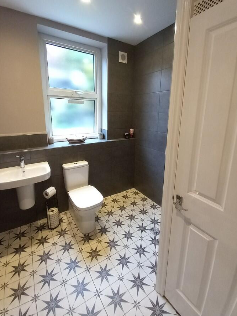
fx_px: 137
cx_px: 116
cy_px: 143
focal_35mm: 15
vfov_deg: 97.9
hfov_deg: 81.8
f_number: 2.2
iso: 200
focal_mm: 1.13
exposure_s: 1/33.3
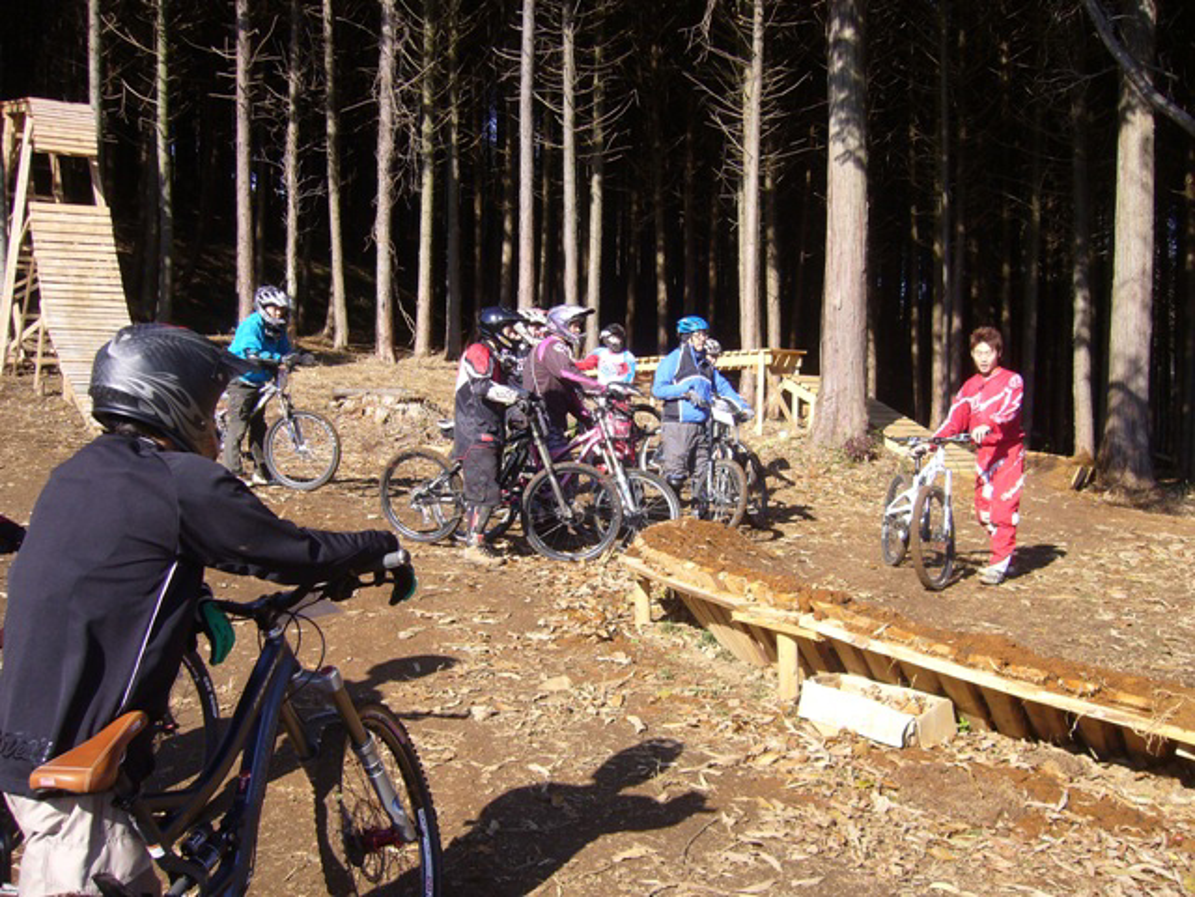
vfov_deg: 40.7
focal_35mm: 35
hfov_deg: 52.6
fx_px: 1208
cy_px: 448
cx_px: 598
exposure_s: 1/500
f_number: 2.8
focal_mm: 5.8
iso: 80
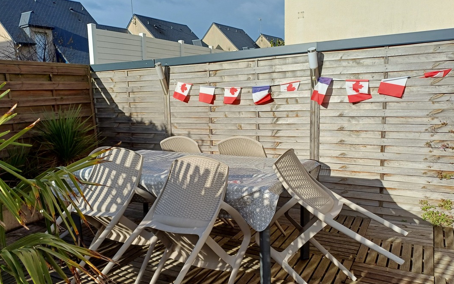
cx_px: 212
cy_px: 160
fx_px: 371
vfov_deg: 41.7
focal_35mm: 30
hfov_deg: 62.8
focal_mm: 4.65
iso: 50
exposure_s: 1/1565
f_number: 1.8
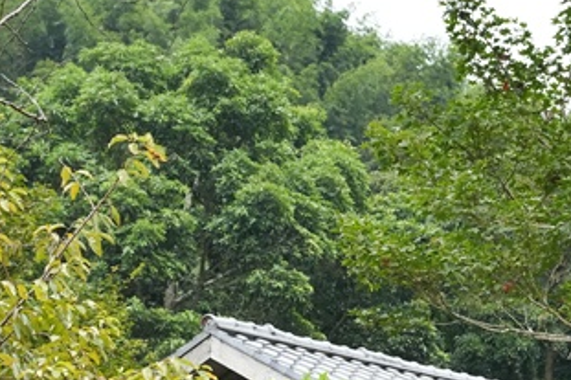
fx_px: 2505
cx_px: 714
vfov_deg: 8.6
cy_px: 482
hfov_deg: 12.6
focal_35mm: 158
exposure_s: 1/1000
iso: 3200
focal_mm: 48
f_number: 8
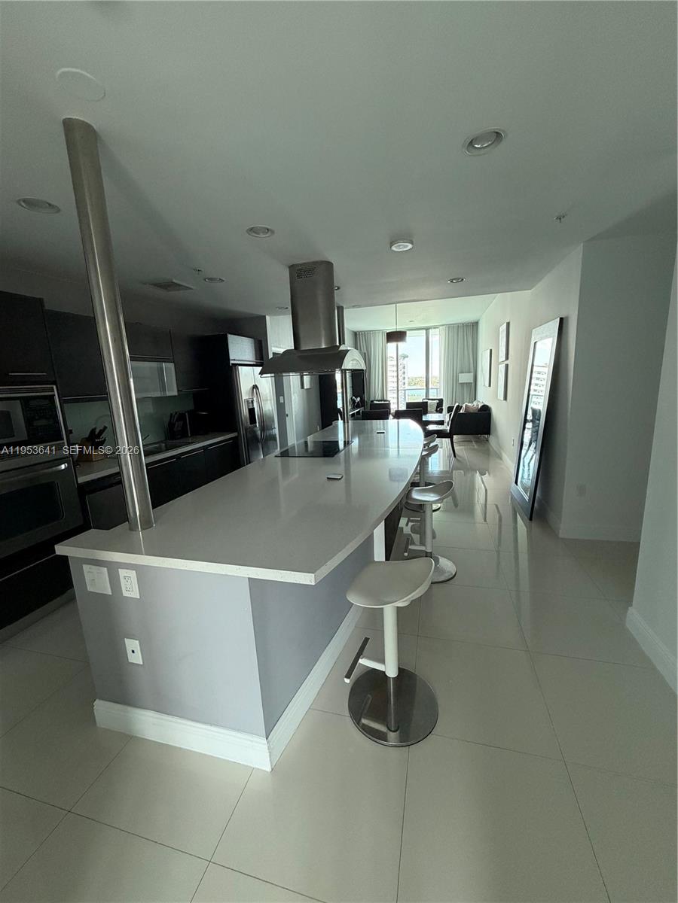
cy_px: 452
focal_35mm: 14
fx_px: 366
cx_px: 339
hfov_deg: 85.7
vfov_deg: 102.1
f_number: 2.2
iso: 320
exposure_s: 1/78
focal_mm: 2.22
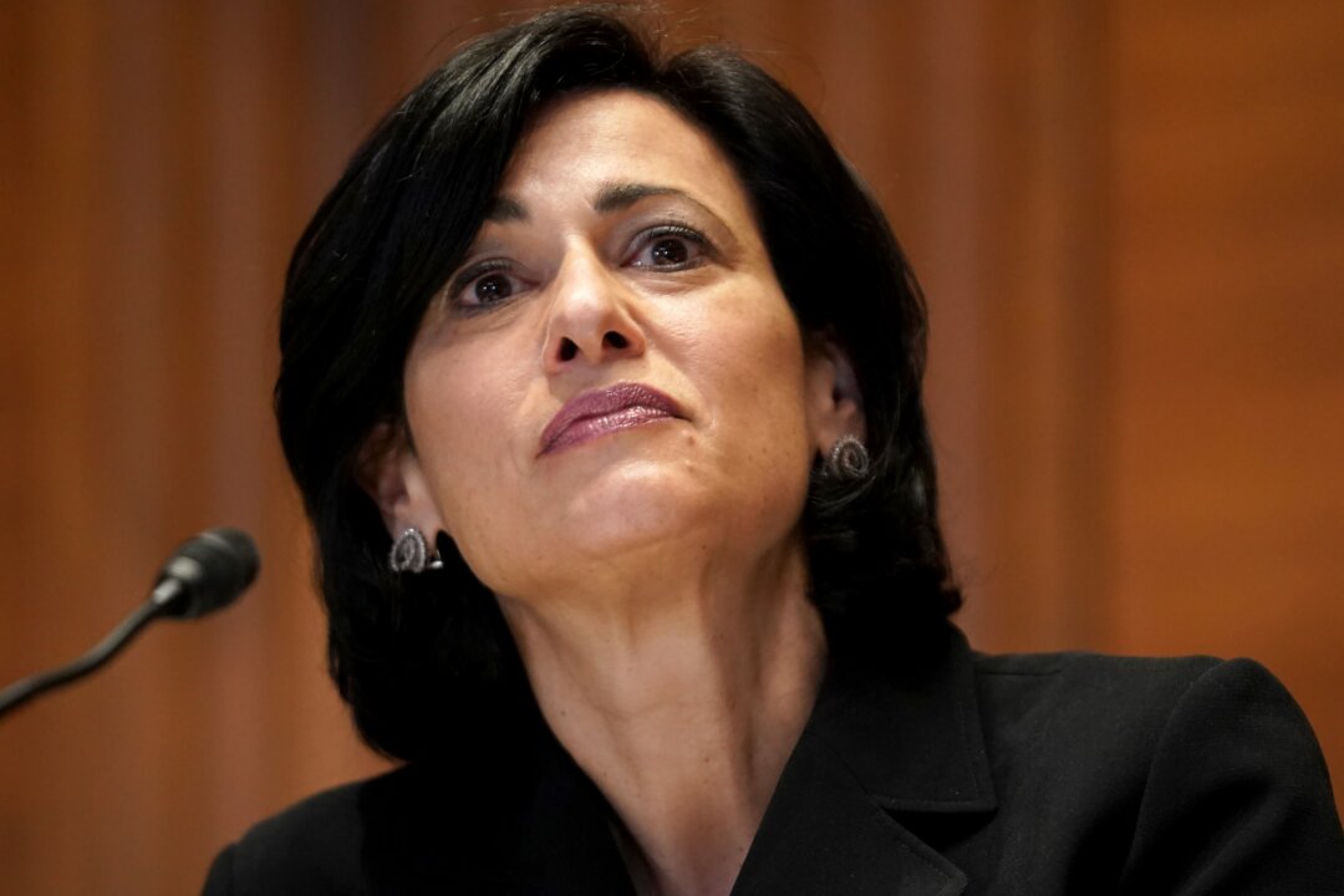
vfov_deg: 4.6
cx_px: 672
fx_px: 11199
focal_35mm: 300
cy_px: 448
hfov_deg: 6.9
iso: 3200
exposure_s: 1/200
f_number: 2.8
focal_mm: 200
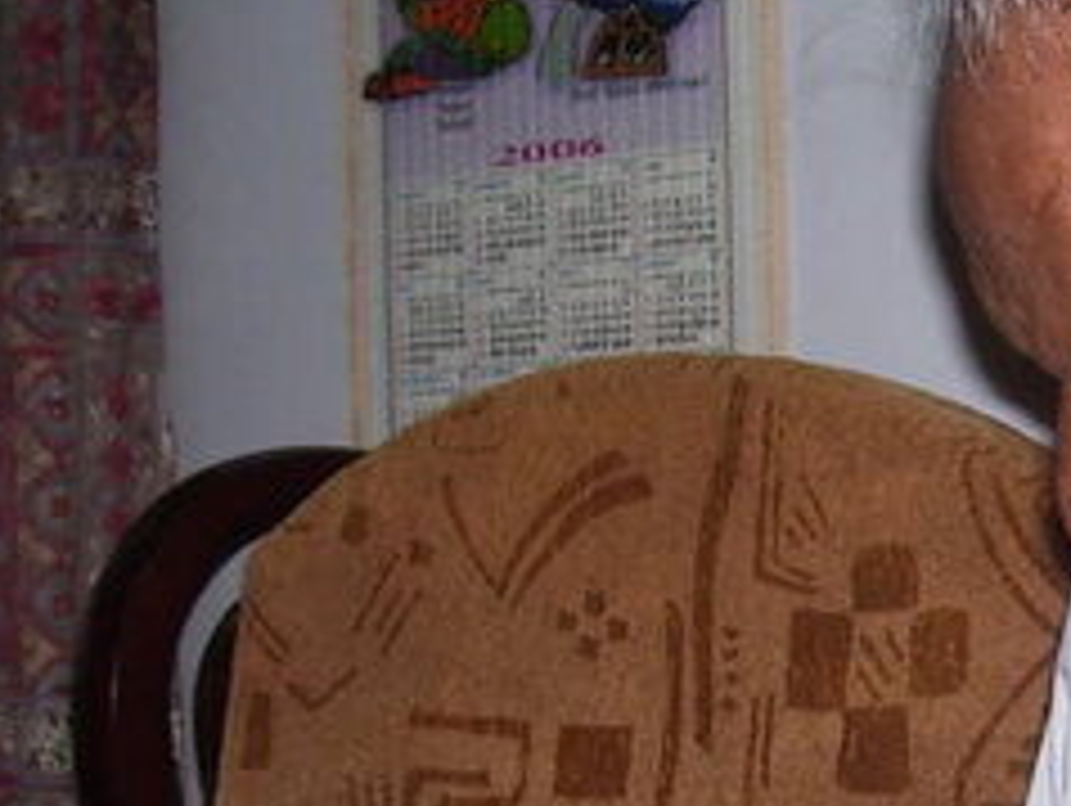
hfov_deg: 17.9
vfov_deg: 13.7
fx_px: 3314
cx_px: 1094
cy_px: 741
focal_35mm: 107
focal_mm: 5.6
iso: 80
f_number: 2.7
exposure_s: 1/60
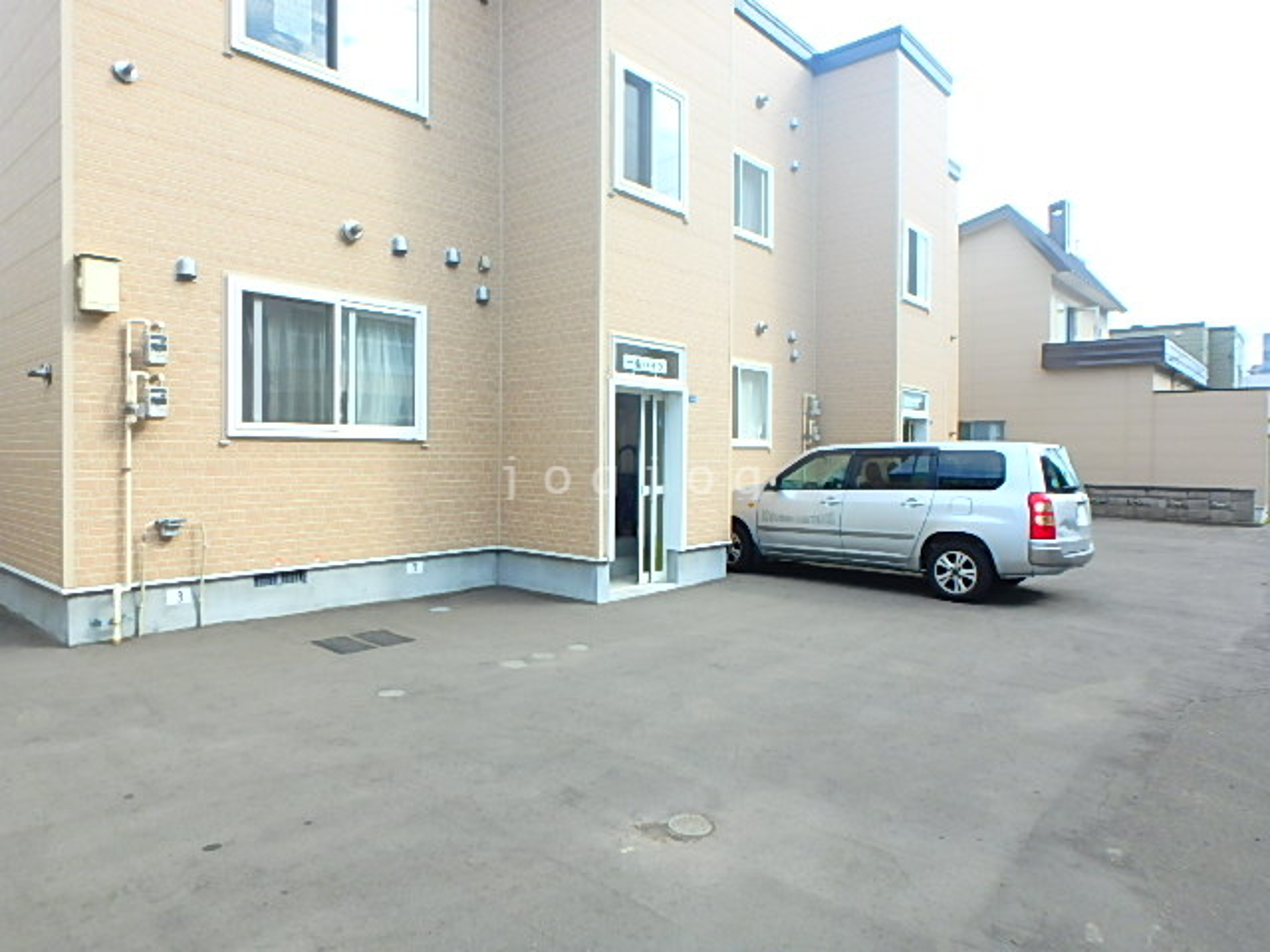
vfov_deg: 63.4
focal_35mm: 21
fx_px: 770
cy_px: 476
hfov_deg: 79.0
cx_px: 635
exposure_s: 1/320
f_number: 3.5
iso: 125
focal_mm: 3.7
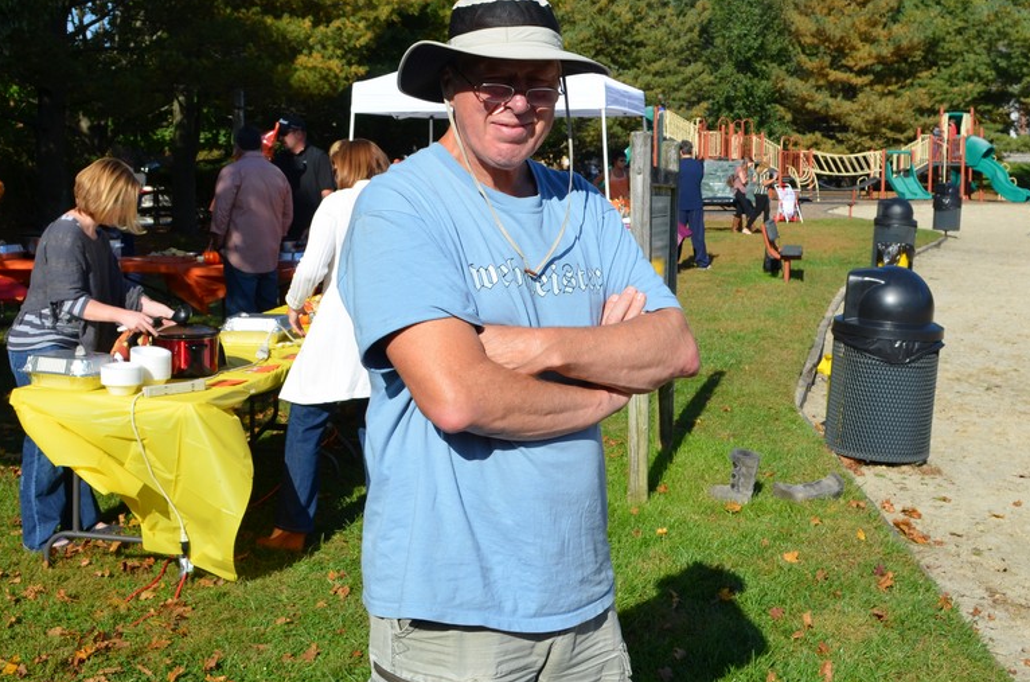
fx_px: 1342
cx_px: 554
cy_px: 260
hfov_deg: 42.0
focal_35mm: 47
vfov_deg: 28.4
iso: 100
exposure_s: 1/320
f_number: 9
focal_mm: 20
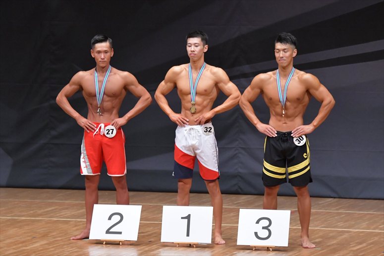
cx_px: 192
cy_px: 128
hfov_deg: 7.6
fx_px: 2879
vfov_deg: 5.1
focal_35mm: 270
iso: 6400
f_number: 5.6
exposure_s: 1/400
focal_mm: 180
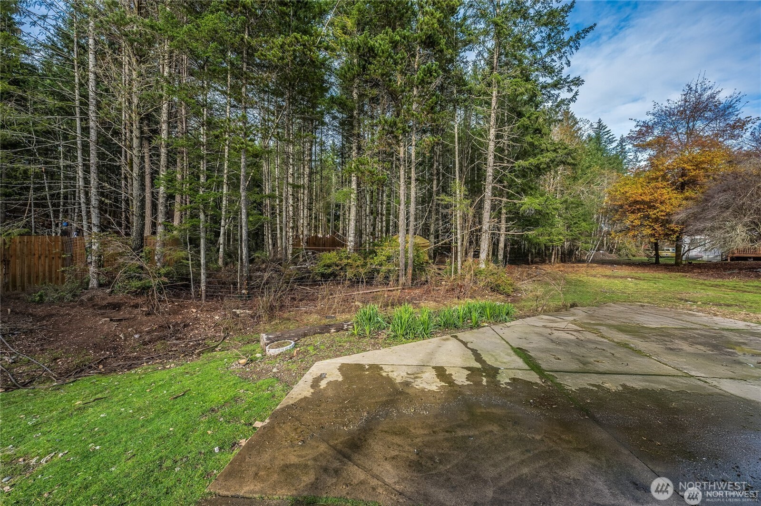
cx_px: 380
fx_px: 296
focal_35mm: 14
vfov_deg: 81.1
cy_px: 253
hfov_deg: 104.3
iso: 100
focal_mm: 14
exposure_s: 1/40
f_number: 10
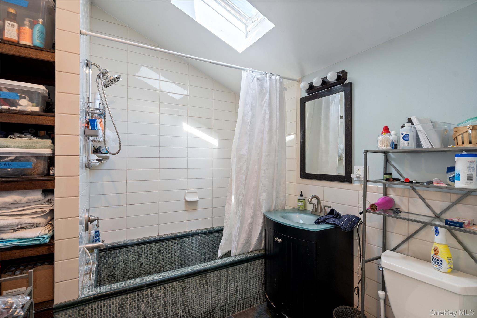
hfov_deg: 93.3
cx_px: 238
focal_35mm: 17
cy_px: 159
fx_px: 225
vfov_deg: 70.4
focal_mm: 17
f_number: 5.6
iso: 250
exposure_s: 1/10
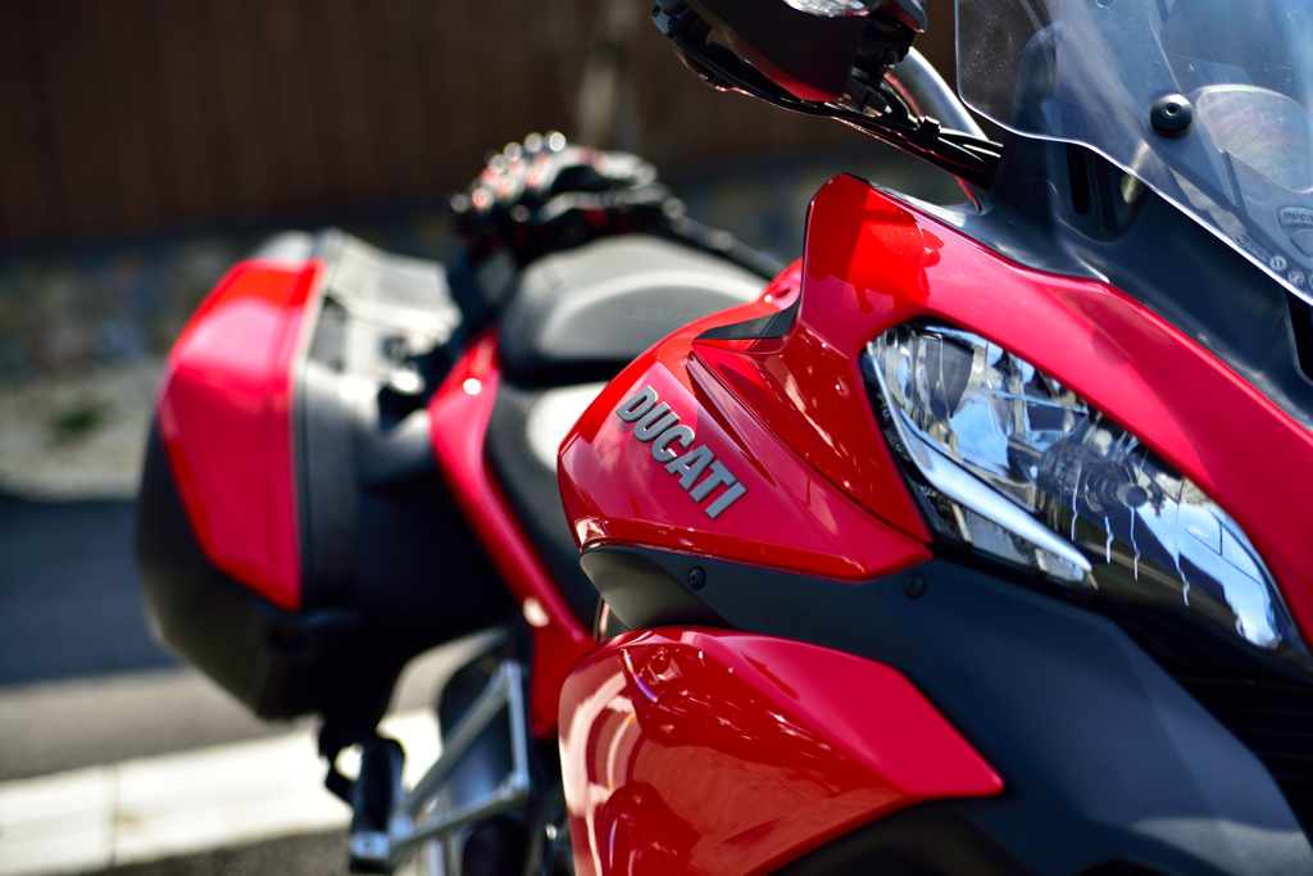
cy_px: 438
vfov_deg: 18.2
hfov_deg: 27.0
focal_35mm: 75
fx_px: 2736
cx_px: 656
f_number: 2.8
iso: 100
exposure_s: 1/1000
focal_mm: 75
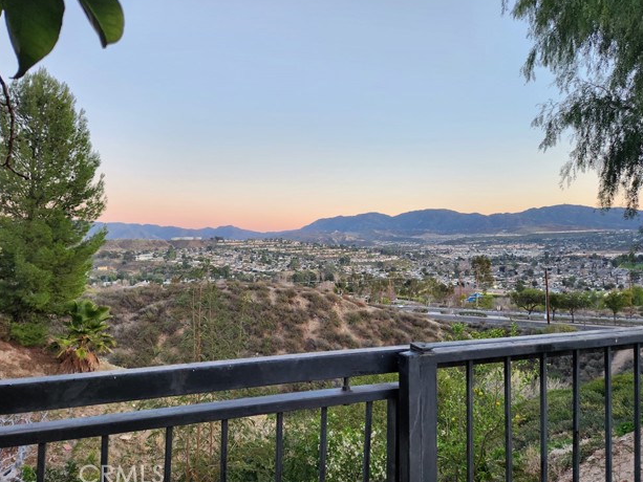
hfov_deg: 71.6
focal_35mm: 24
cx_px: 318
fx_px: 446
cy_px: 238
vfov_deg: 56.8
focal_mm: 5.4
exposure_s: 1/180
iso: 160
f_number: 1.8
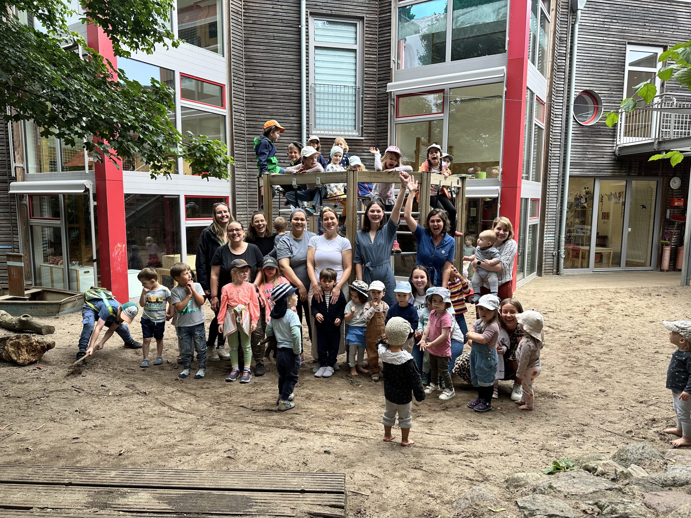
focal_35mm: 24
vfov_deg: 56.8
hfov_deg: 71.6
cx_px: 346
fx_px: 479
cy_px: 259
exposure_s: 1/230
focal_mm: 6.86
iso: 64
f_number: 1.78
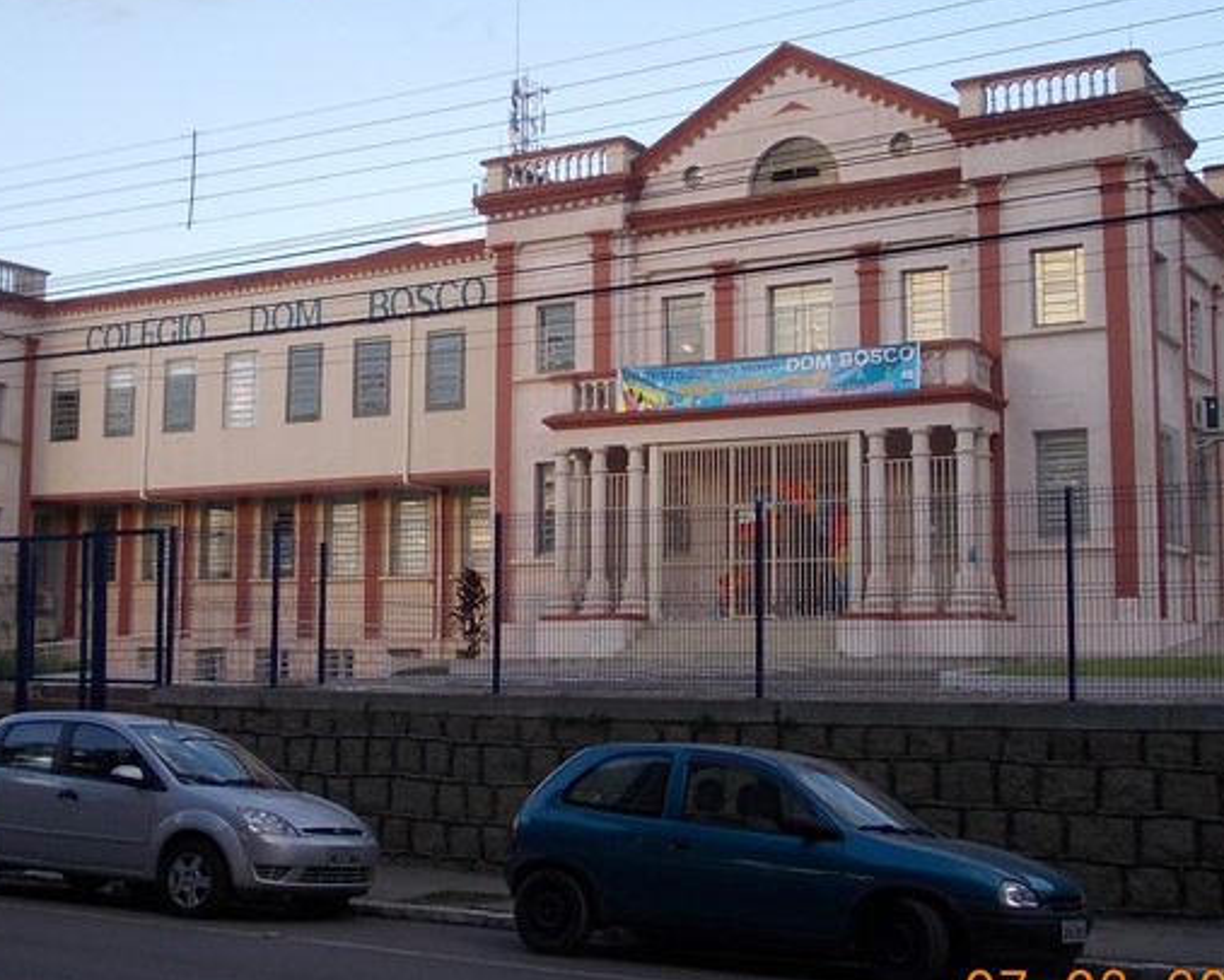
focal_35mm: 56
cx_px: 466
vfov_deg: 27.1
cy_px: 463
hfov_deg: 33.4
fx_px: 2029
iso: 80
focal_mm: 5.3
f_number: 3.1
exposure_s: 1/160
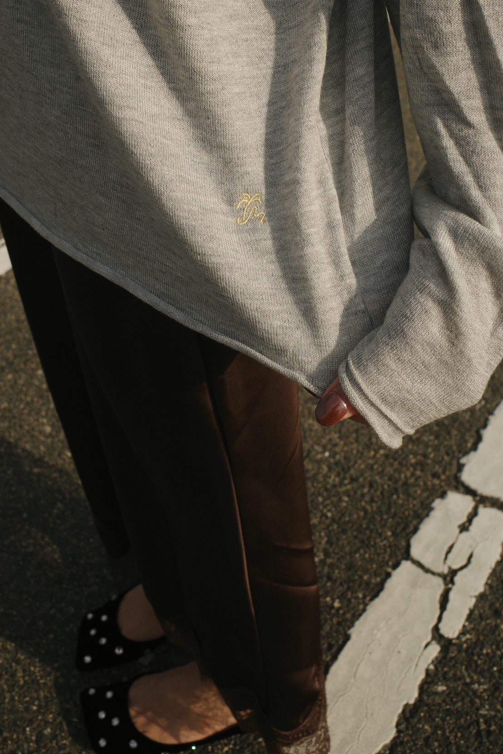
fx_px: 817
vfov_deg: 48.8
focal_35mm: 39
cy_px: 257
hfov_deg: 34.2
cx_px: 222
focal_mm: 18.3
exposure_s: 1/1000
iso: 100
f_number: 5.6
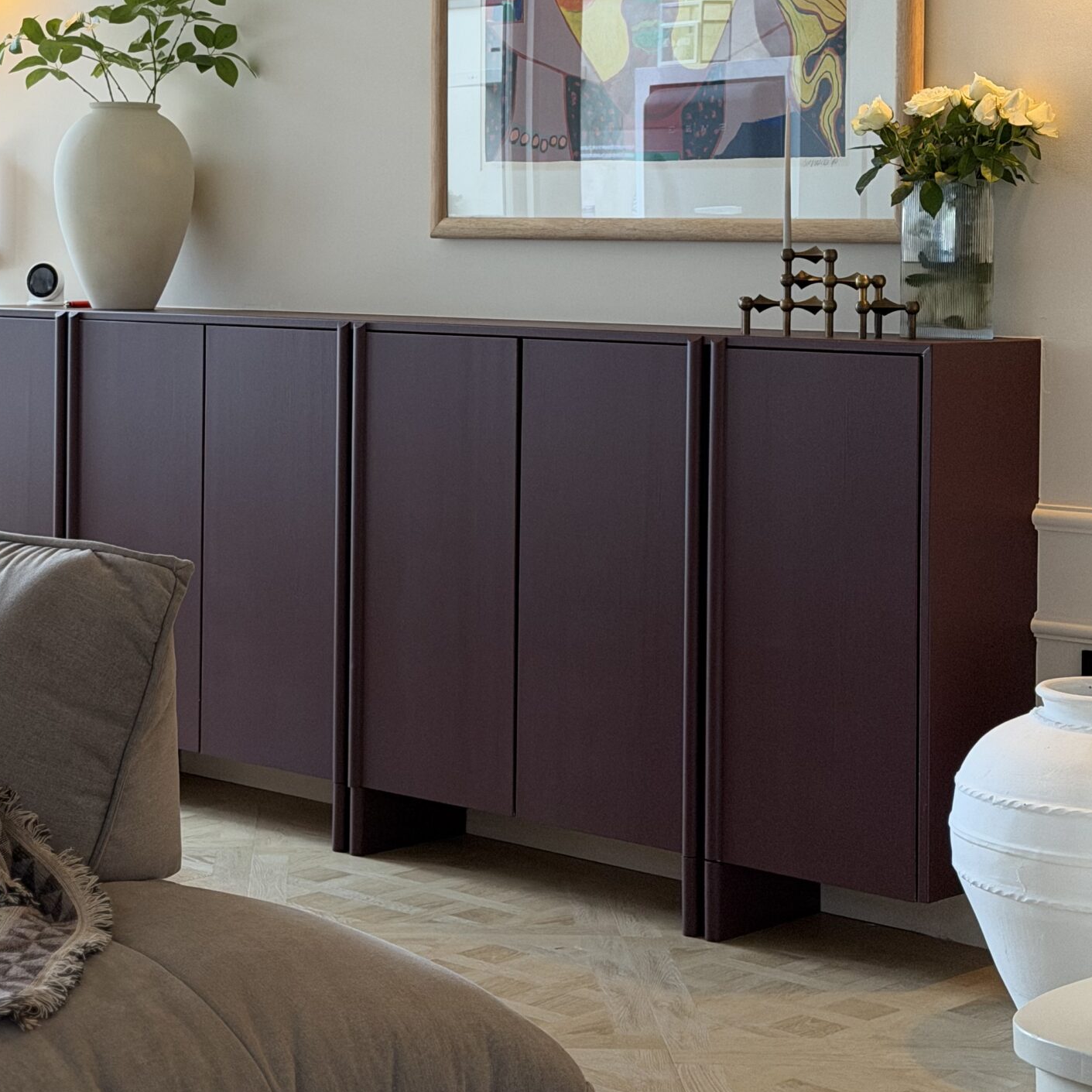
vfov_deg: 22.3
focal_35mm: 77
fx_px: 2748
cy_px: 271
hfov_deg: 22.4
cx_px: 372
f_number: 1.78
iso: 250
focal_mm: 6.76
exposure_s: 1/33
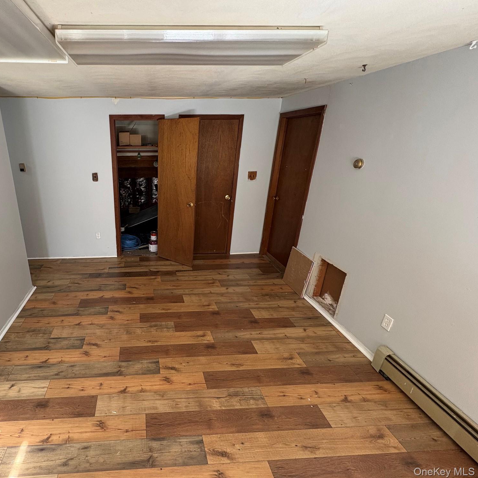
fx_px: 266
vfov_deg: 84.0
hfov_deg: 80.5
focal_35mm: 17
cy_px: 233
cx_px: 151
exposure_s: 1/60
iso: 400
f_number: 2.2
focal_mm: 2.22
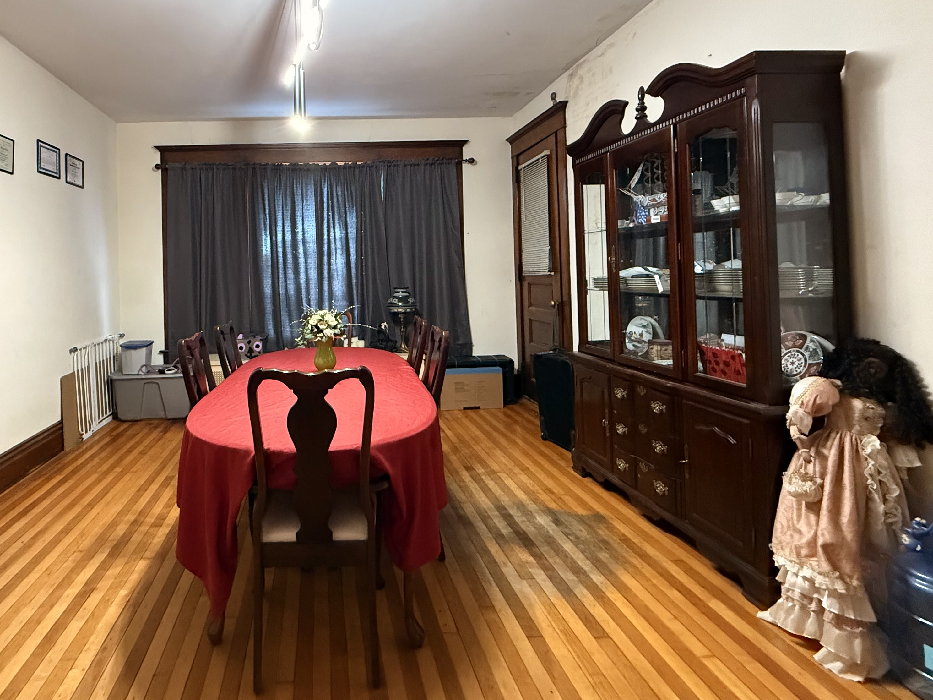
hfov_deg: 82.6
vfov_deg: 67.8
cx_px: 334
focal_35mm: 19
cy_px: 268
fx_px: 512
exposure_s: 1/60
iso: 1000
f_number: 2.2
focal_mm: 2.22
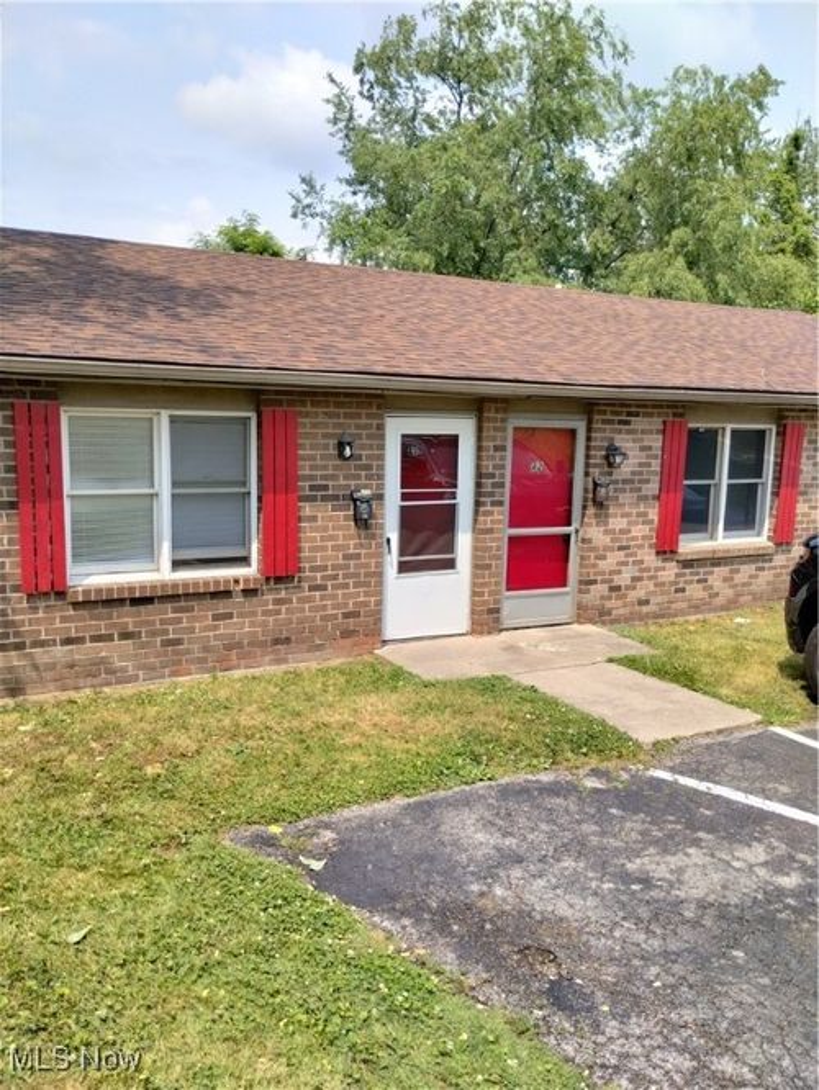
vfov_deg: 63.4
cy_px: 545
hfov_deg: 49.8
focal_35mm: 28
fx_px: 883
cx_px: 410
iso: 100
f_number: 1.8
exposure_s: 1/449
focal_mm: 4.27
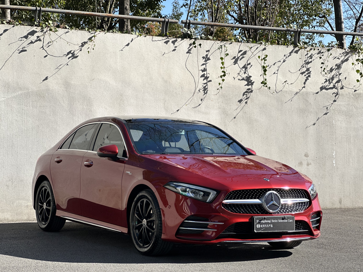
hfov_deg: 25.3
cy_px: 136
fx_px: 807
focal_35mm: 77
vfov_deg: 19.1
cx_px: 182
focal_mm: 9
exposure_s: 1/501
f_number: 2.8
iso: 32
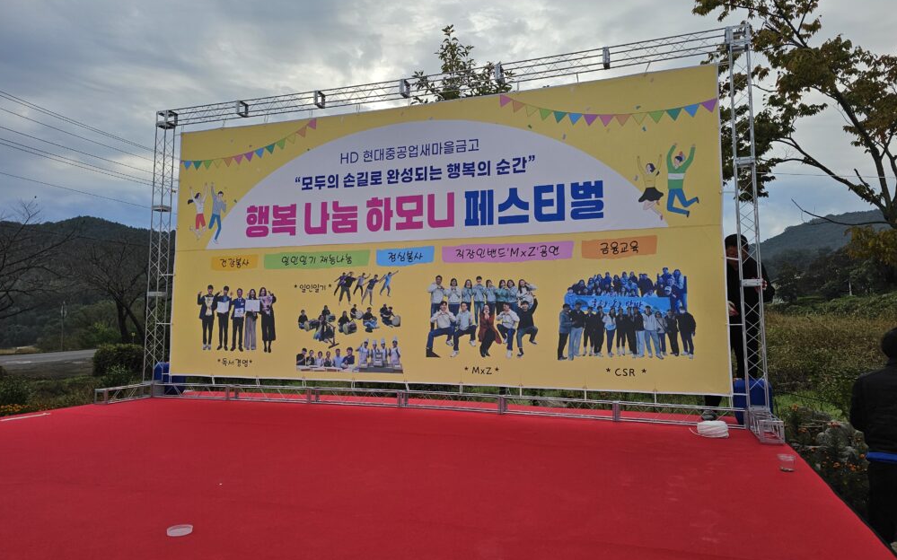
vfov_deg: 49.2
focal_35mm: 25
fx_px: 611
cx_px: 453
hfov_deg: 72.6
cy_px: 260
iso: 40
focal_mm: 6.3
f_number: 1.7
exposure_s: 1/2000
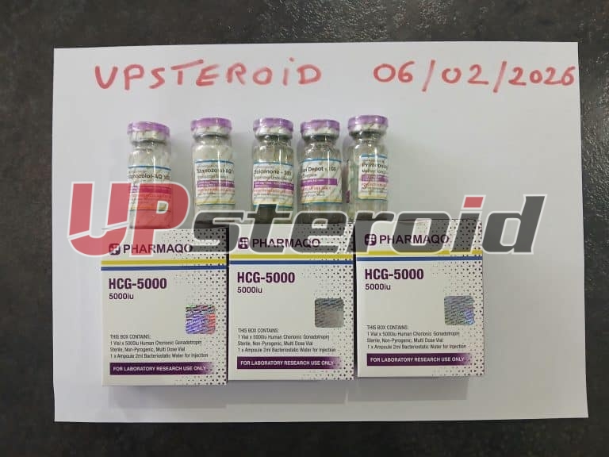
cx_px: 304
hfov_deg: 67.3
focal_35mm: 26
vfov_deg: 53.1
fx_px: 457
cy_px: 228
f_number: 1.8
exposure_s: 1/25
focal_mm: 3.98
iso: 250
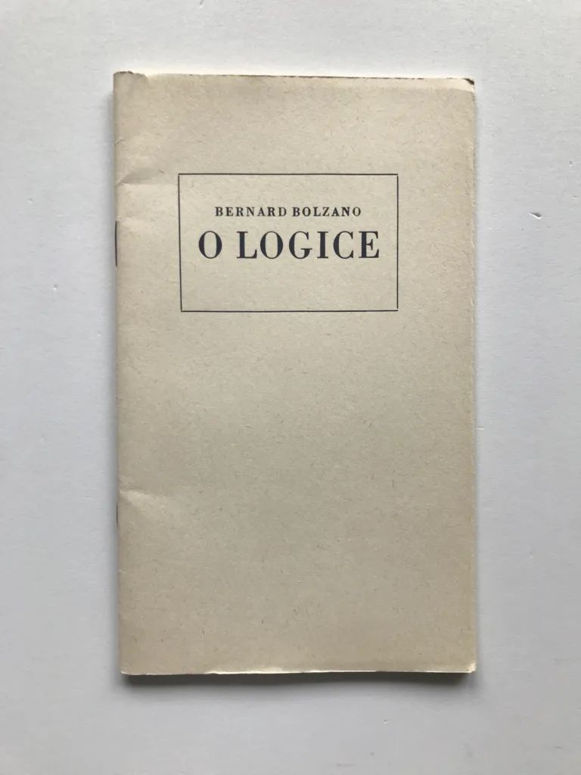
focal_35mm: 28
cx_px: 290
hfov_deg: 49.7
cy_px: 388
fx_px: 627
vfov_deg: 63.4
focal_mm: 3.99
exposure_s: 1/50
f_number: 1.8
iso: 32
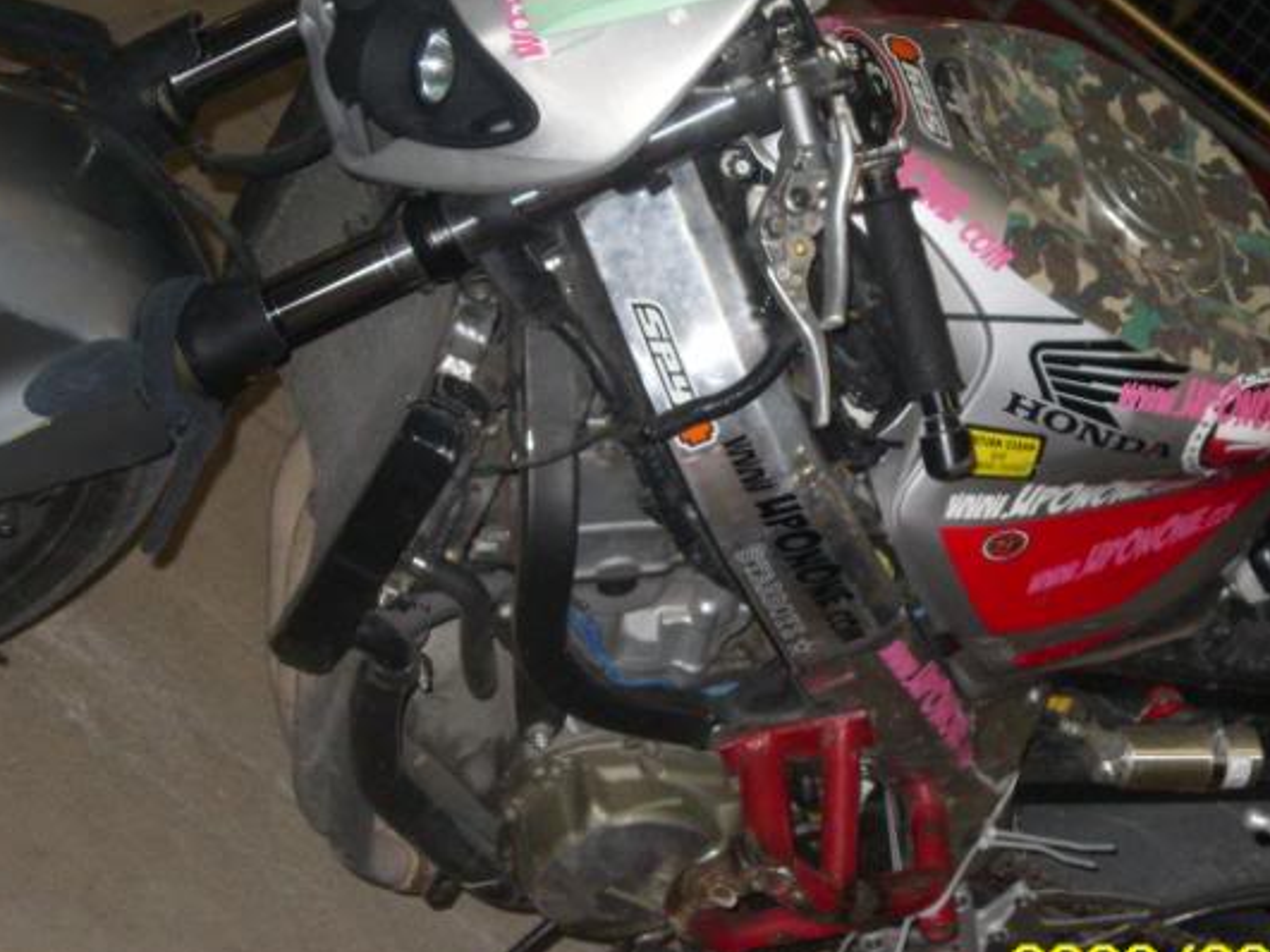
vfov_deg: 11.8
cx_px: 892
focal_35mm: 125
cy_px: 402
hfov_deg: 15.7
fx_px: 4585
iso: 200
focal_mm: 13.8
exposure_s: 1/148
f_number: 3.3
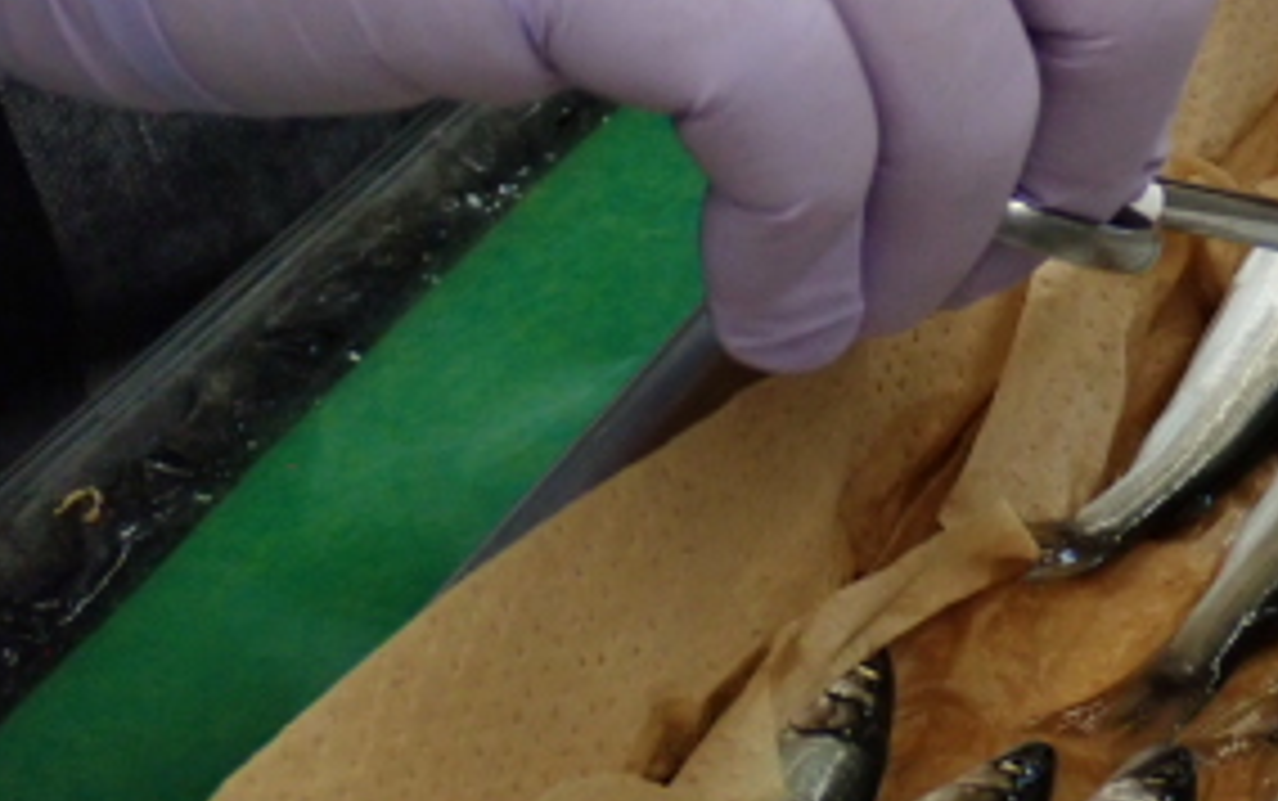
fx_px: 5159
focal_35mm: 148
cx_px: 1377
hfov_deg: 13.8
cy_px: 148
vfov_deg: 8.9
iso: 400
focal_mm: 11.09
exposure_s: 1/60
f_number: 3.6
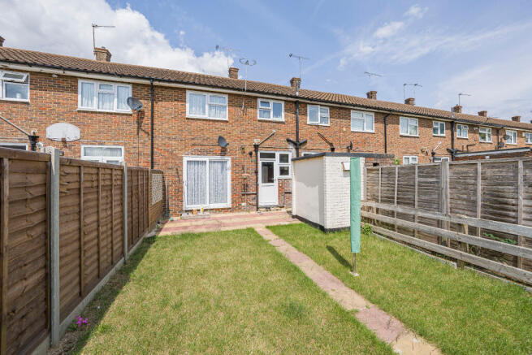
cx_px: 266
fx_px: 177
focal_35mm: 12
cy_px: 178
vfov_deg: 90.0
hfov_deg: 112.6
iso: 320
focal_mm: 12
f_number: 9
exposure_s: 1/800
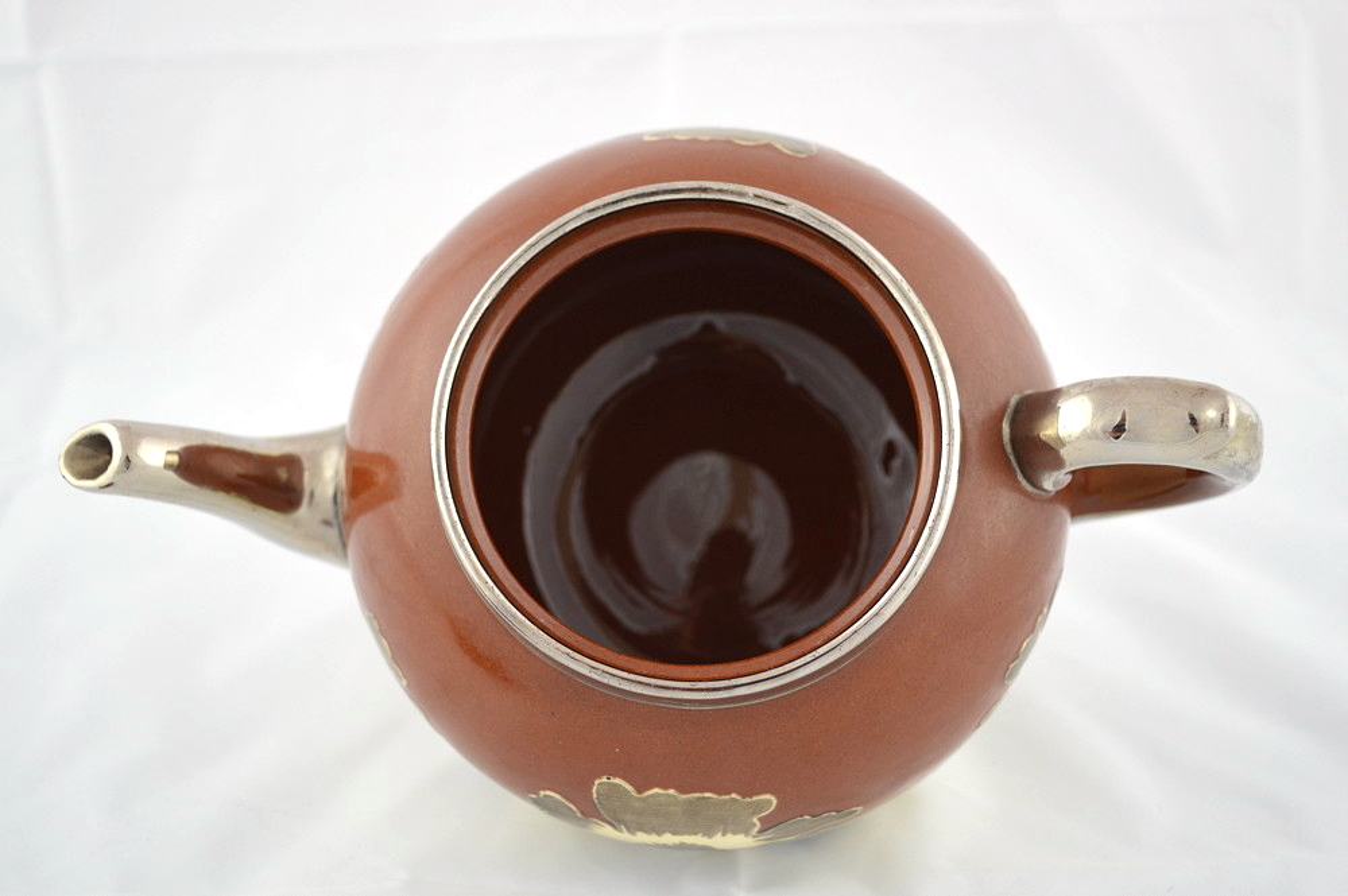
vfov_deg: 28.0
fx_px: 1796
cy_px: 448
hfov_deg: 41.1
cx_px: 674
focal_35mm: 48
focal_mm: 32
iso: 400
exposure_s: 1/40
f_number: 4.8
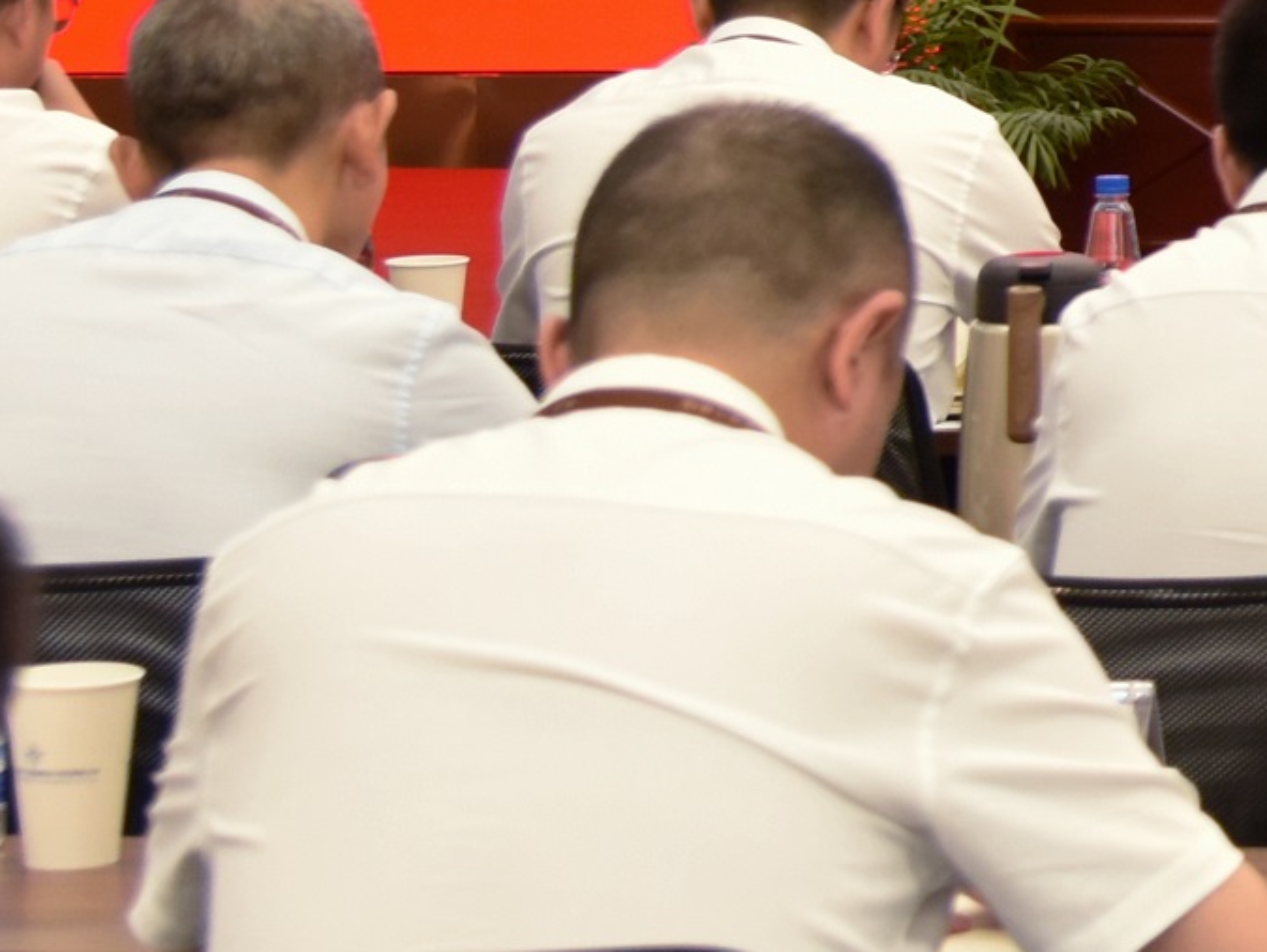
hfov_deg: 9.9
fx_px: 6555
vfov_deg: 8.1
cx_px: 2827
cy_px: -521
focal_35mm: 179
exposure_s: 1/80
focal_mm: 35
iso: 640
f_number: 4
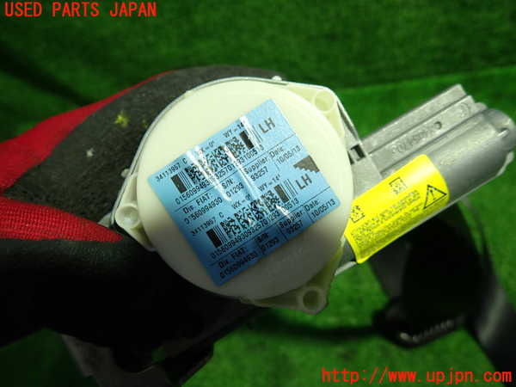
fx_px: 373
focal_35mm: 25
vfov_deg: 54.9
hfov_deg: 69.4
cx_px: 258
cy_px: 194
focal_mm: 4.5
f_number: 2
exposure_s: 1/50
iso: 200
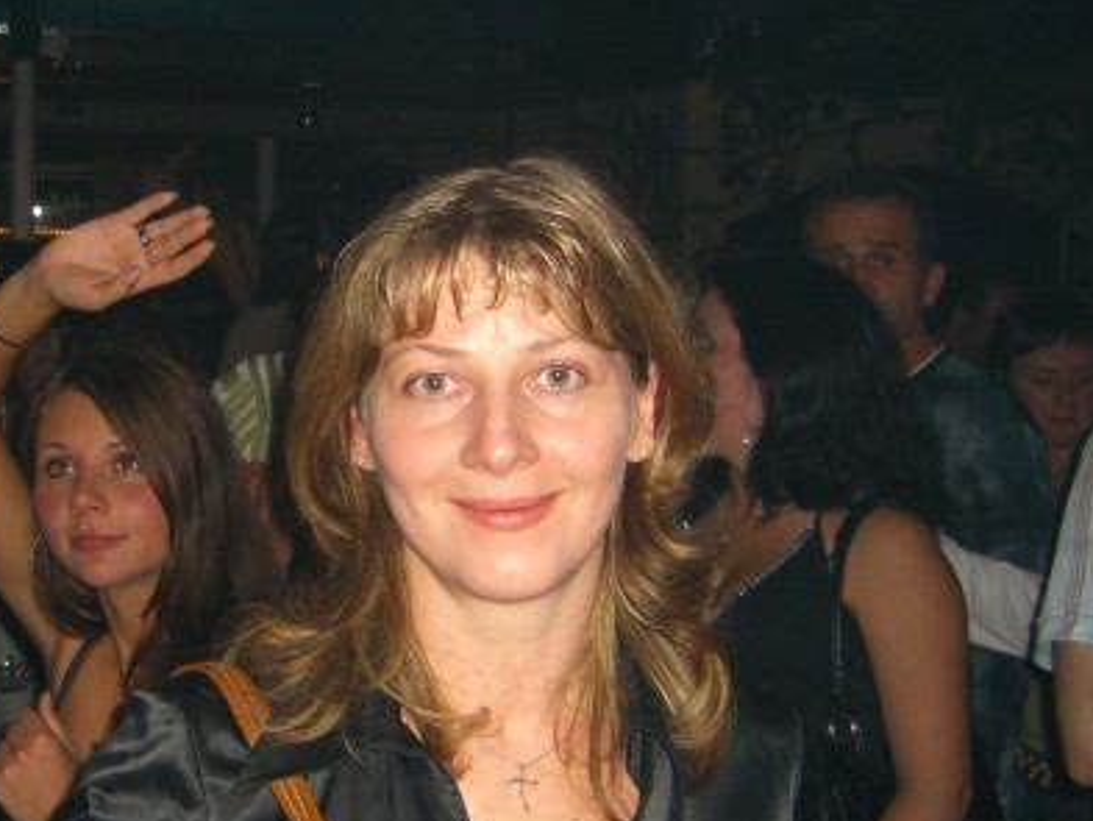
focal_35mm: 58
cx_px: 306
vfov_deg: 25.2
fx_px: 1832
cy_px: 443
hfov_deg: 32.7
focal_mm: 7.9
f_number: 2.8
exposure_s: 1/60
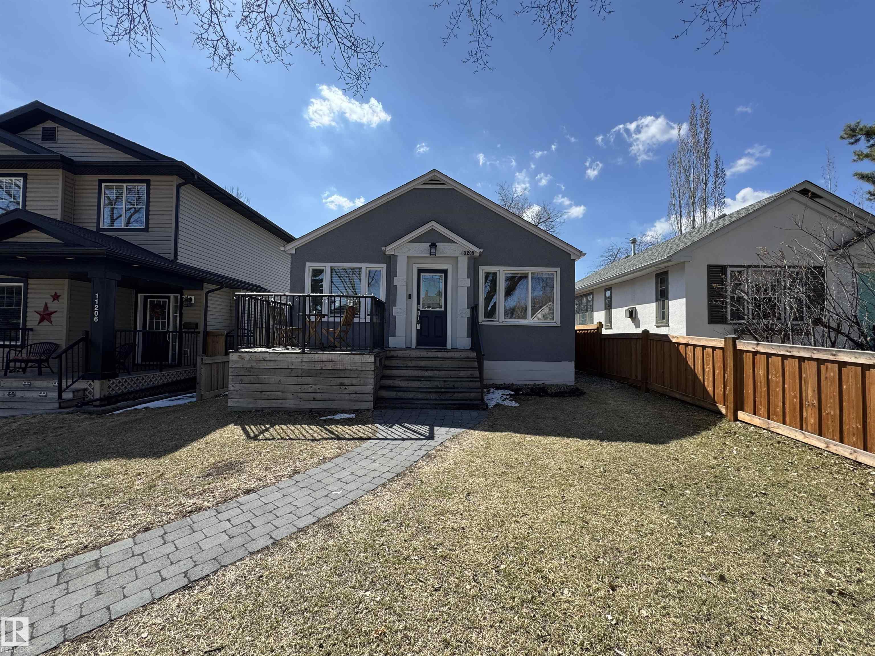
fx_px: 354
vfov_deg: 85.7
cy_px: 328
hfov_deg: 102.1
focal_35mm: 14
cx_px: 438
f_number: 2.2
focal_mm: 2.22
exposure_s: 1/956
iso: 50
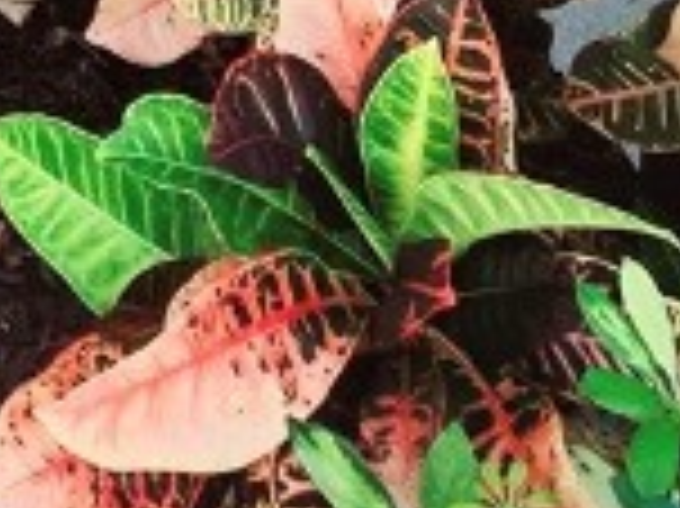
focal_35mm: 88
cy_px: -1020
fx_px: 1727
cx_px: -509
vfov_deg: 10.9
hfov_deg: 18.1
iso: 50
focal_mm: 2.2
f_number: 2.2
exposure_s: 1/204
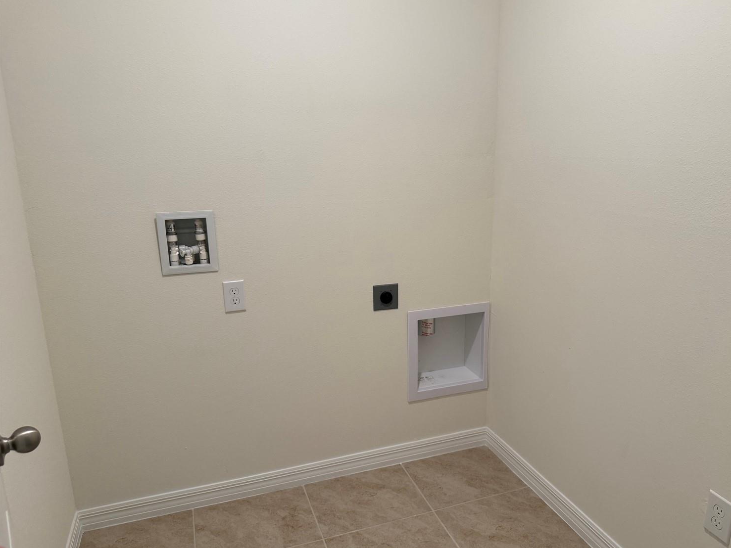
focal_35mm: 26
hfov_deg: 67.2
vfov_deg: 53.1
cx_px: 394
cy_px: 279
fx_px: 549
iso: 160
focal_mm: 6.76
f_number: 1.78
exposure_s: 1/120
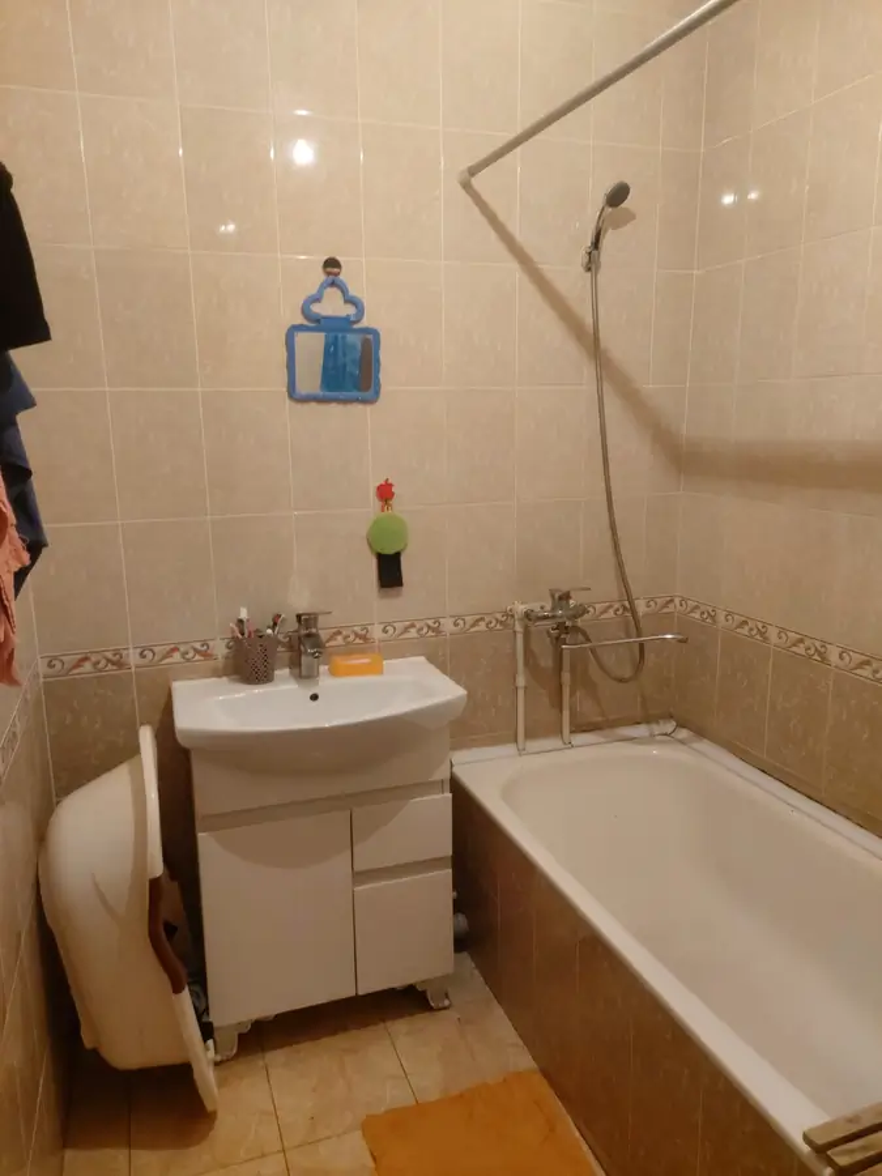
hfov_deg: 54.9
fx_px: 849
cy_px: 588
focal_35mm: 25
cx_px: 441
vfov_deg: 69.4
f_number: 2
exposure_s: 1/25
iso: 320
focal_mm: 4.58
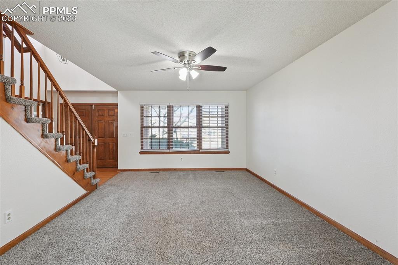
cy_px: 132
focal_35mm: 15
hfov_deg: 100.4
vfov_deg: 77.3
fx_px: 166
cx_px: 199
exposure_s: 1/25
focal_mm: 10
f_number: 8
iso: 640
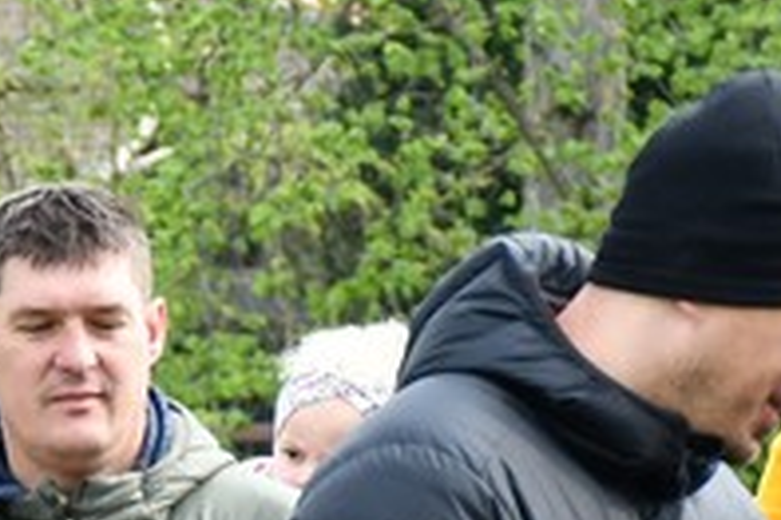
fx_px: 12615
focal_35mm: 582
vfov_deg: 2.4
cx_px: -190
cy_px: 851
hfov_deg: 3.5
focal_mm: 75
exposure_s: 1/500
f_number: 5
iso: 720
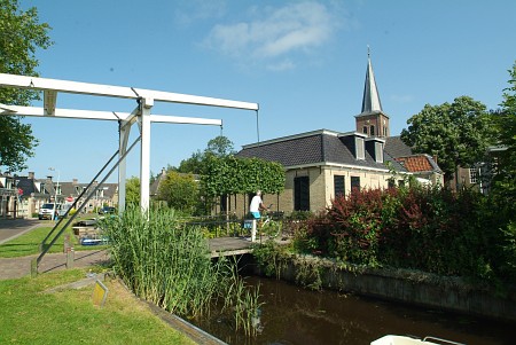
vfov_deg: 59.6
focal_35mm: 21
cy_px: 172
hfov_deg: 81.1
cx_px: 258
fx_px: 301
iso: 400
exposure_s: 1/750
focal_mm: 14
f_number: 6.7
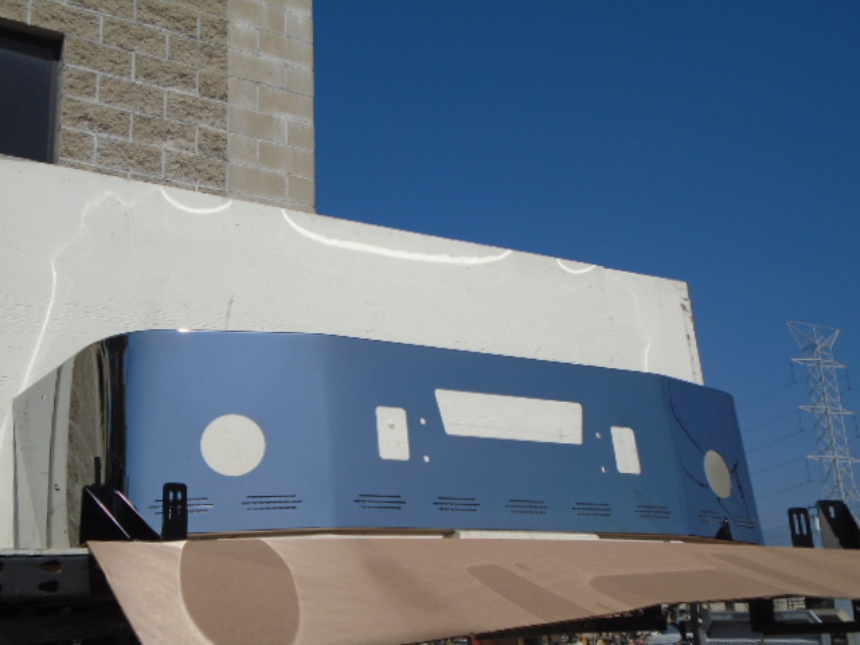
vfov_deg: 34.3
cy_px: 322
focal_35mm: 42
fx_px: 1043
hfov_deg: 44.8
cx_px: 430
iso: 100
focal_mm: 7.4
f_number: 10.3
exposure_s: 1/320
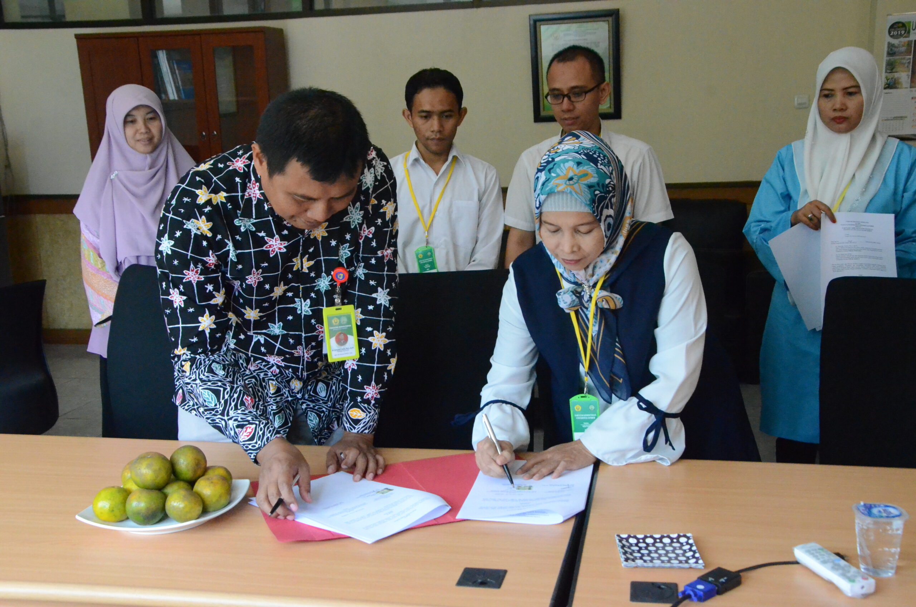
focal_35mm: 42
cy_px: 304
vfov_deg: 31.8
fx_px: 1067
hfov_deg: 46.5
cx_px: 458
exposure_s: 1/250
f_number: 8
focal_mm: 28
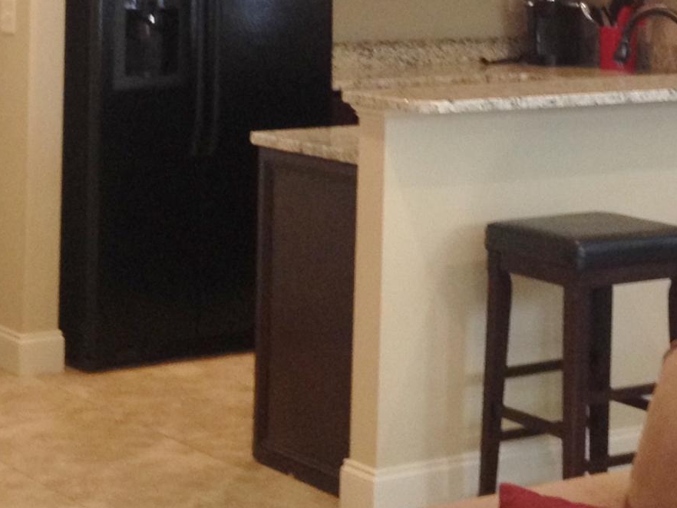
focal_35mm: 119
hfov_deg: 16.4
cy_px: -97
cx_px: 554
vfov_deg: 12.2
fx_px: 2328
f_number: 2.4
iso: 125
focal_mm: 4.28
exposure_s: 1/20
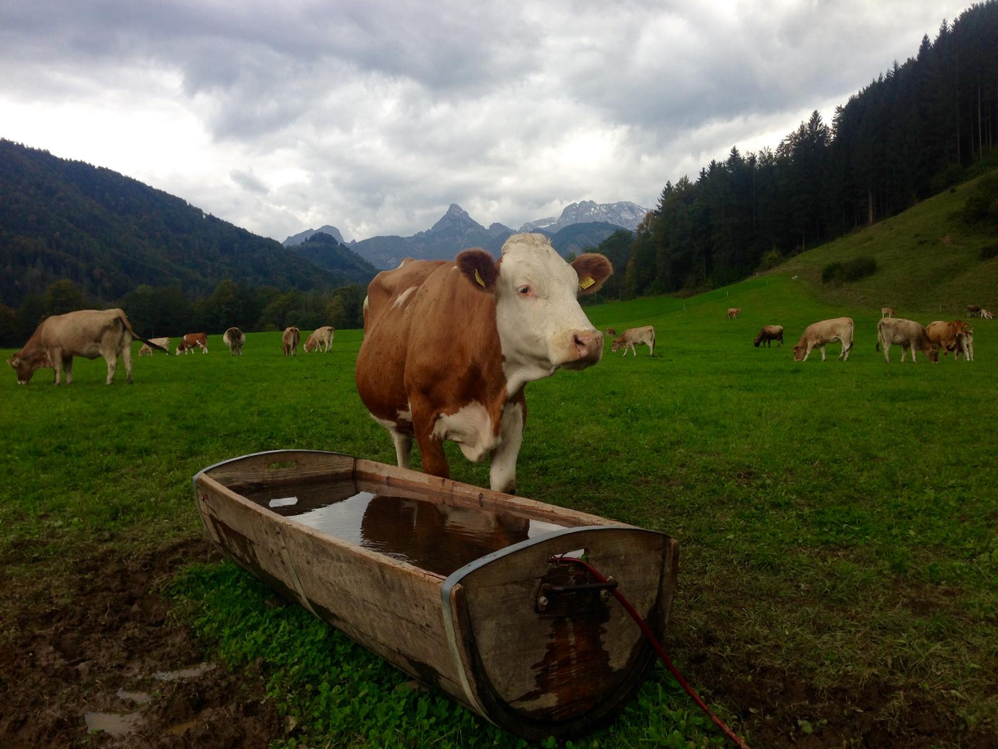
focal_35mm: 33
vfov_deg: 42.9
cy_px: 374
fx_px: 951
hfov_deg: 55.4
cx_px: 499
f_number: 2.4
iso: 50
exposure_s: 1/301
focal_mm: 4.12
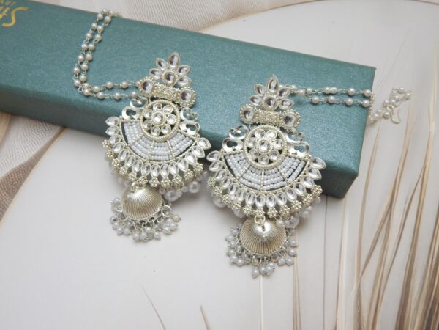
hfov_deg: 58.4
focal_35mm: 31
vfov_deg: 45.4
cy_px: 165
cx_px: 220
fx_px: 393
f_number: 3.2
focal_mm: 5.6
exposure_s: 1/30
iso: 360
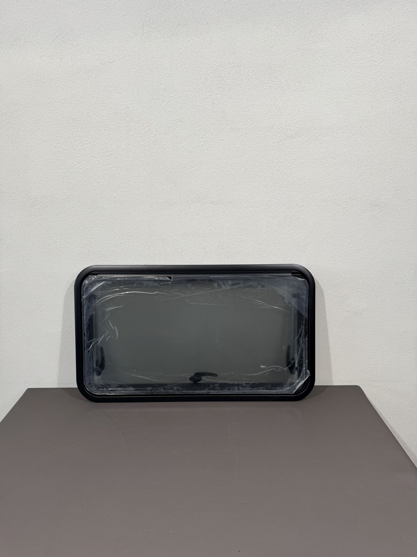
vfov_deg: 71.6
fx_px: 385
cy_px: 278
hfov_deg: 56.8
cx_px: 208
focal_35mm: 24
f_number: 1.78
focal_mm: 6.76
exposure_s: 1/137
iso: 50
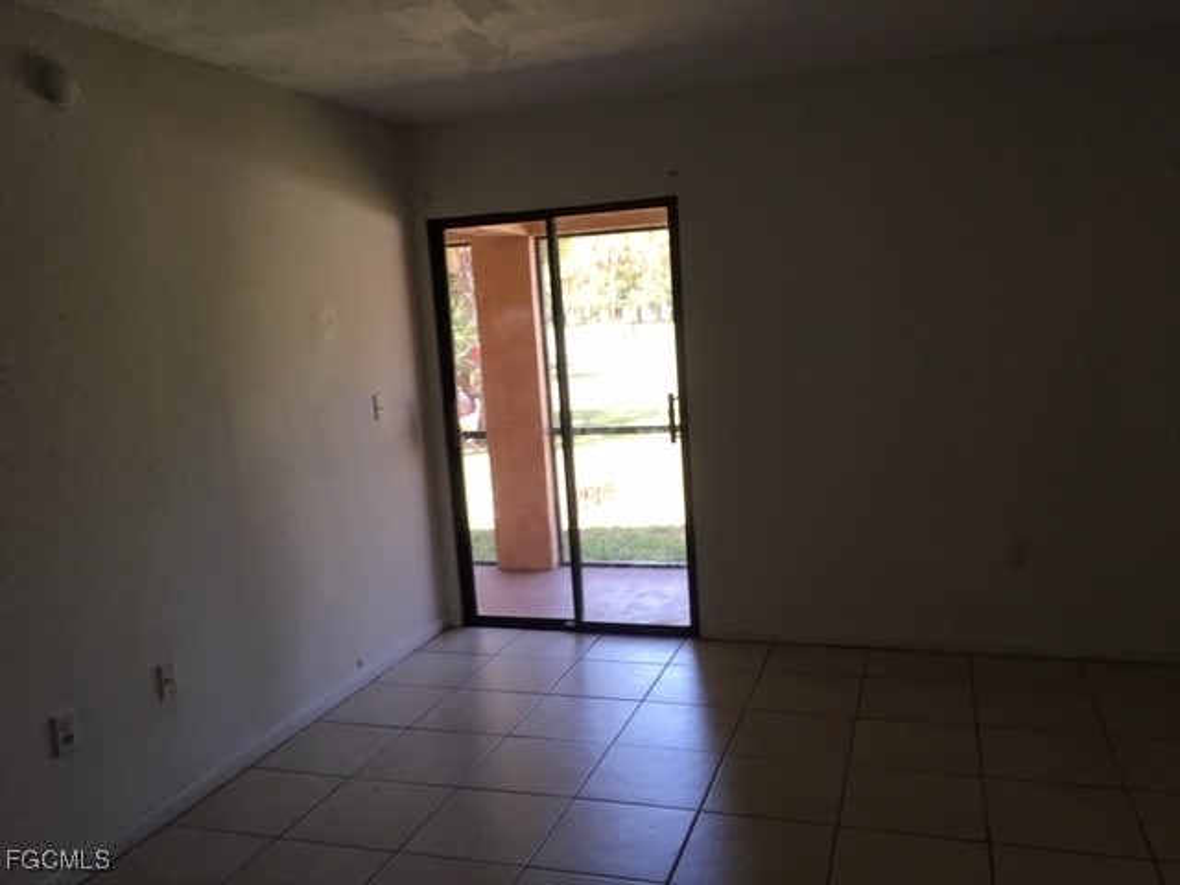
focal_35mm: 29
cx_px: 590
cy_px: 442
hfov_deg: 61.7
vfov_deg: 48.2
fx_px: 989
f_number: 2.2
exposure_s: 1/30
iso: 32
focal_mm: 4.15
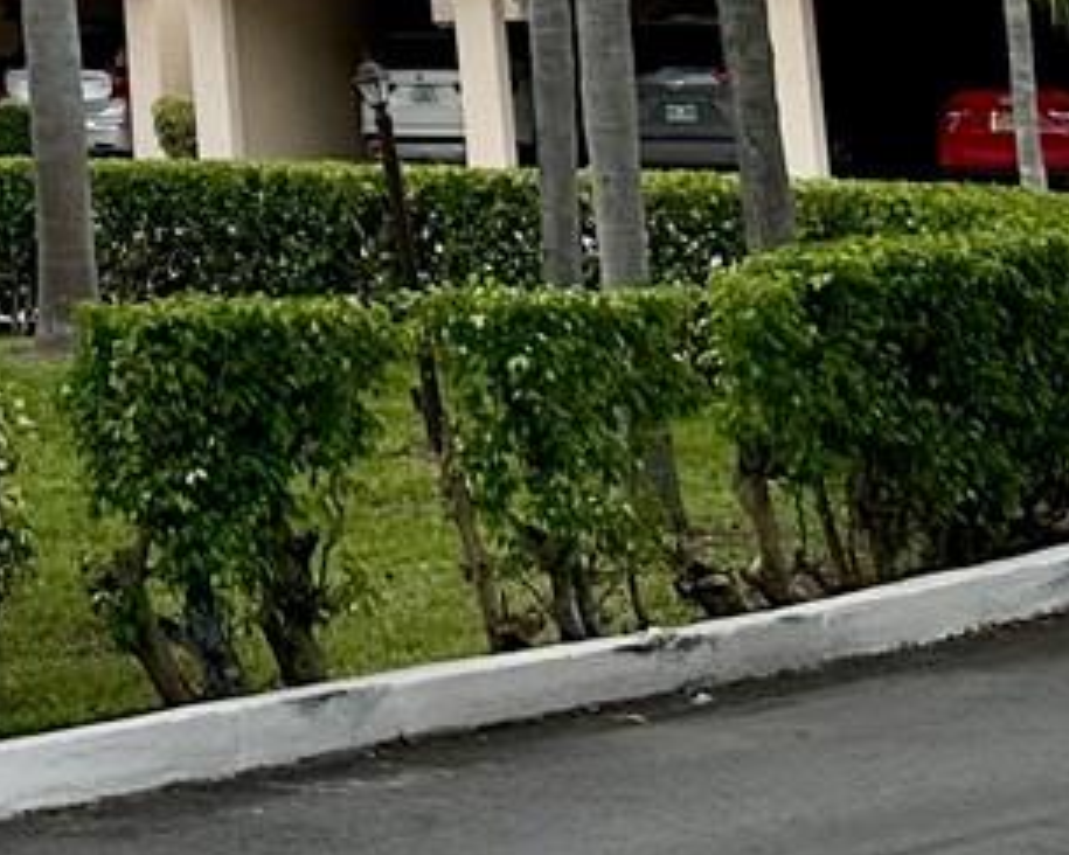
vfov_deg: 11.2
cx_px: -915
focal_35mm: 123
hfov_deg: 13.8
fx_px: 3892
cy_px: -957
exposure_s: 1/2967
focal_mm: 6.86
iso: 80
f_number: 1.78
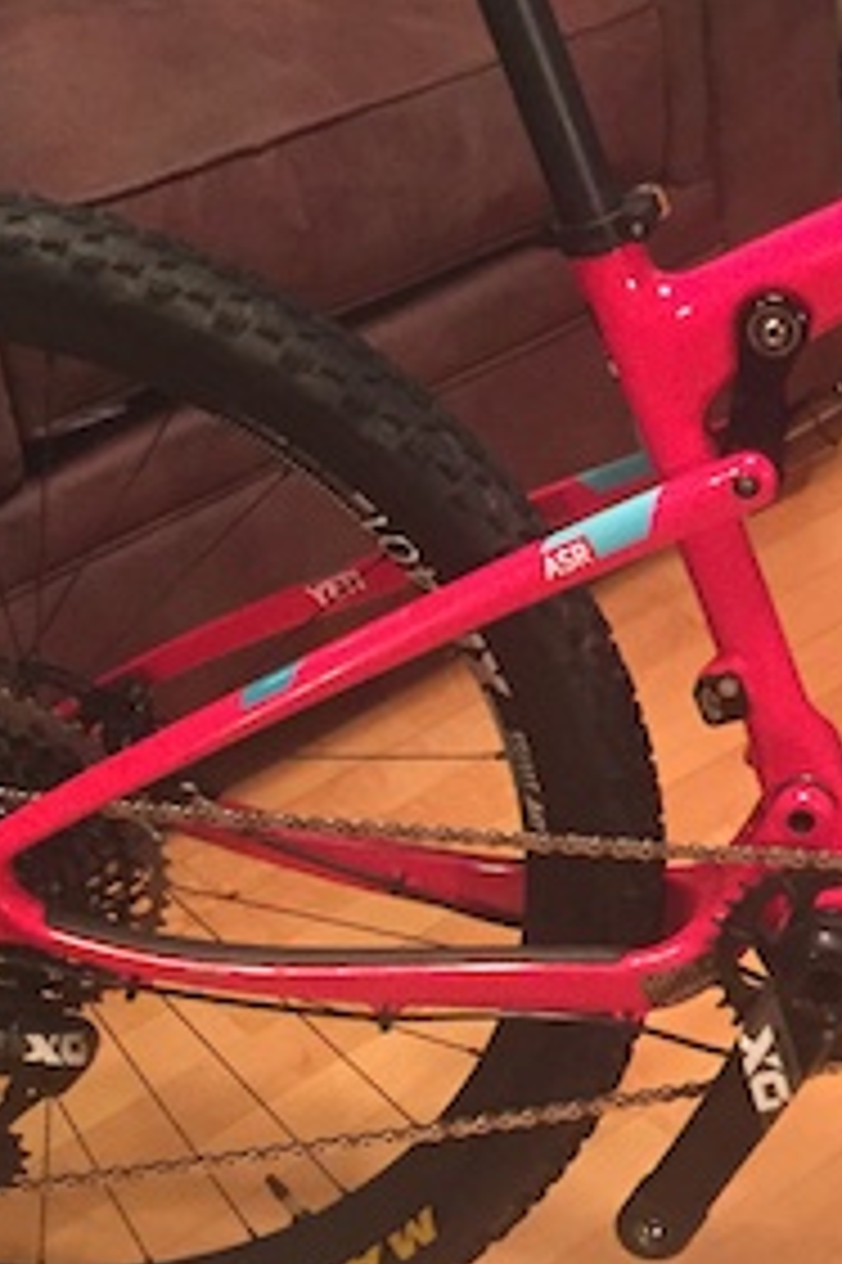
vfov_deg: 23.7
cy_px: 684
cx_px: 1018
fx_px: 3021
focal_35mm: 86
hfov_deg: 15.3
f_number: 2.2
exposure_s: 1/24
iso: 250
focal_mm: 4.15
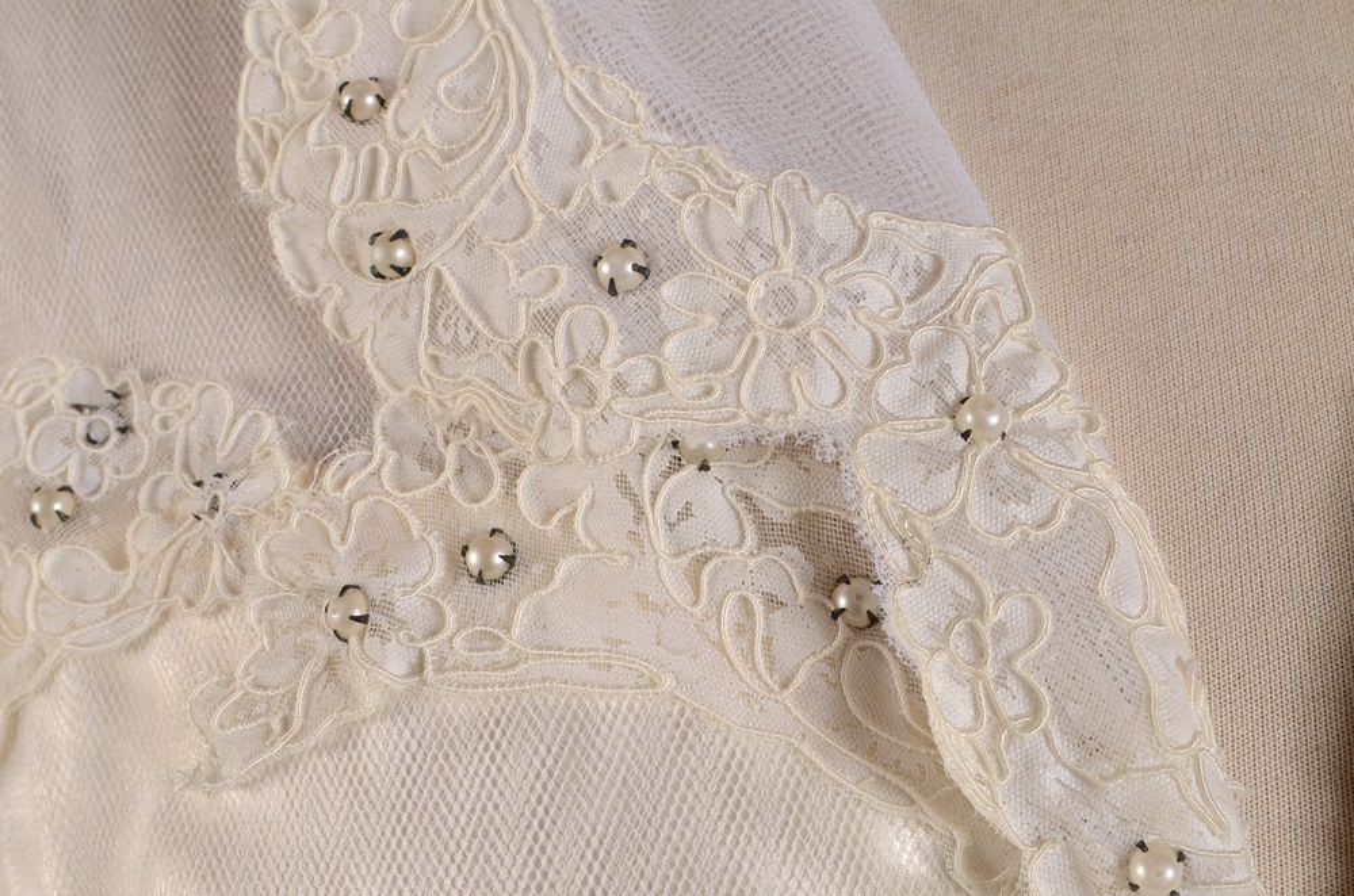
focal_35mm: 60
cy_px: 448
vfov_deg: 22.5
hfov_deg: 33.5
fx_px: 2252
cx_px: 677
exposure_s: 1/80
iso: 100
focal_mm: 40
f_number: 14
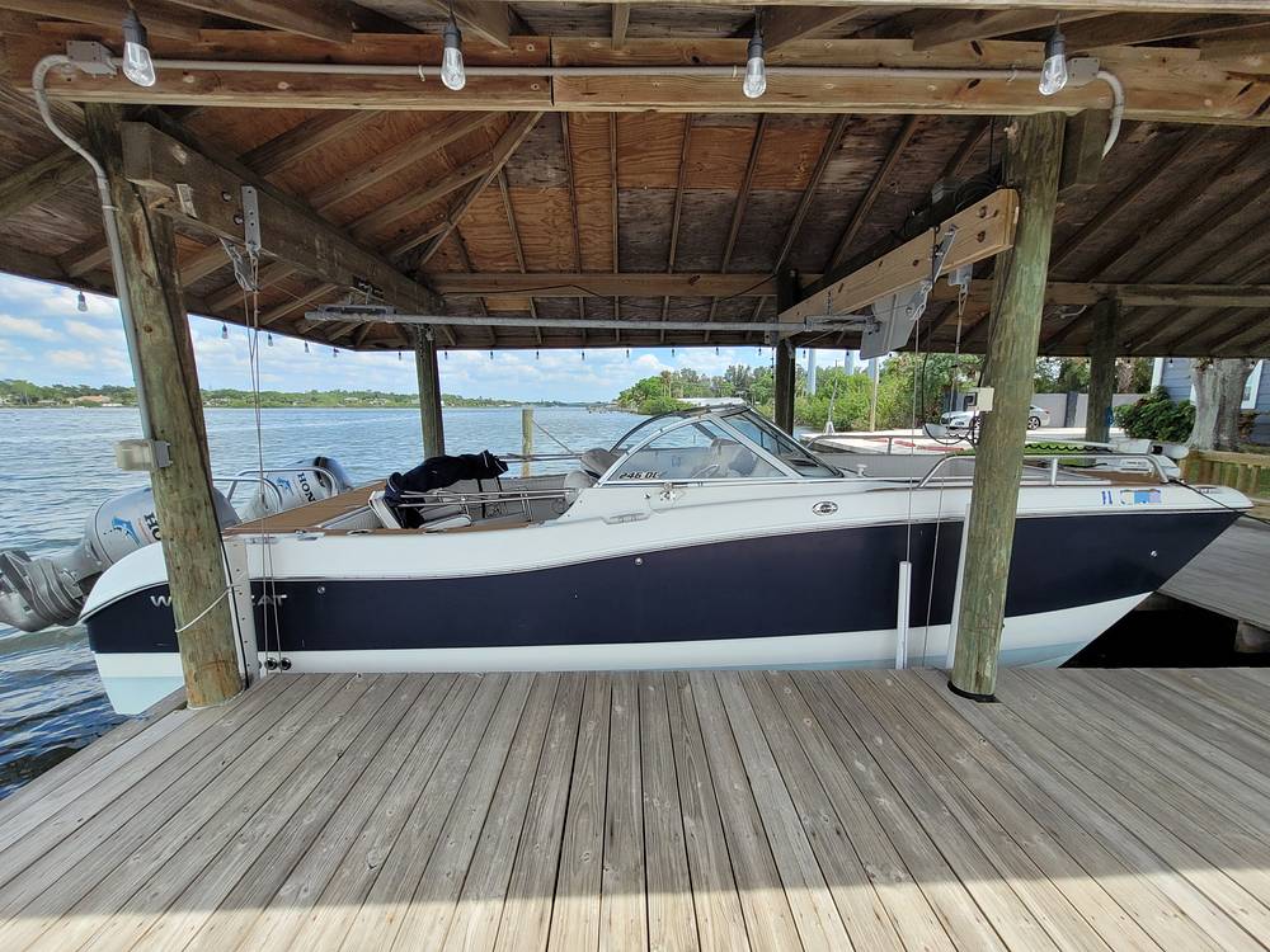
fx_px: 477
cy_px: 476
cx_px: 635
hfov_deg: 106.2
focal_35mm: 13
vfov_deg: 89.9
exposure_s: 1/769
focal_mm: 1.74
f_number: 2.2
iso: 40
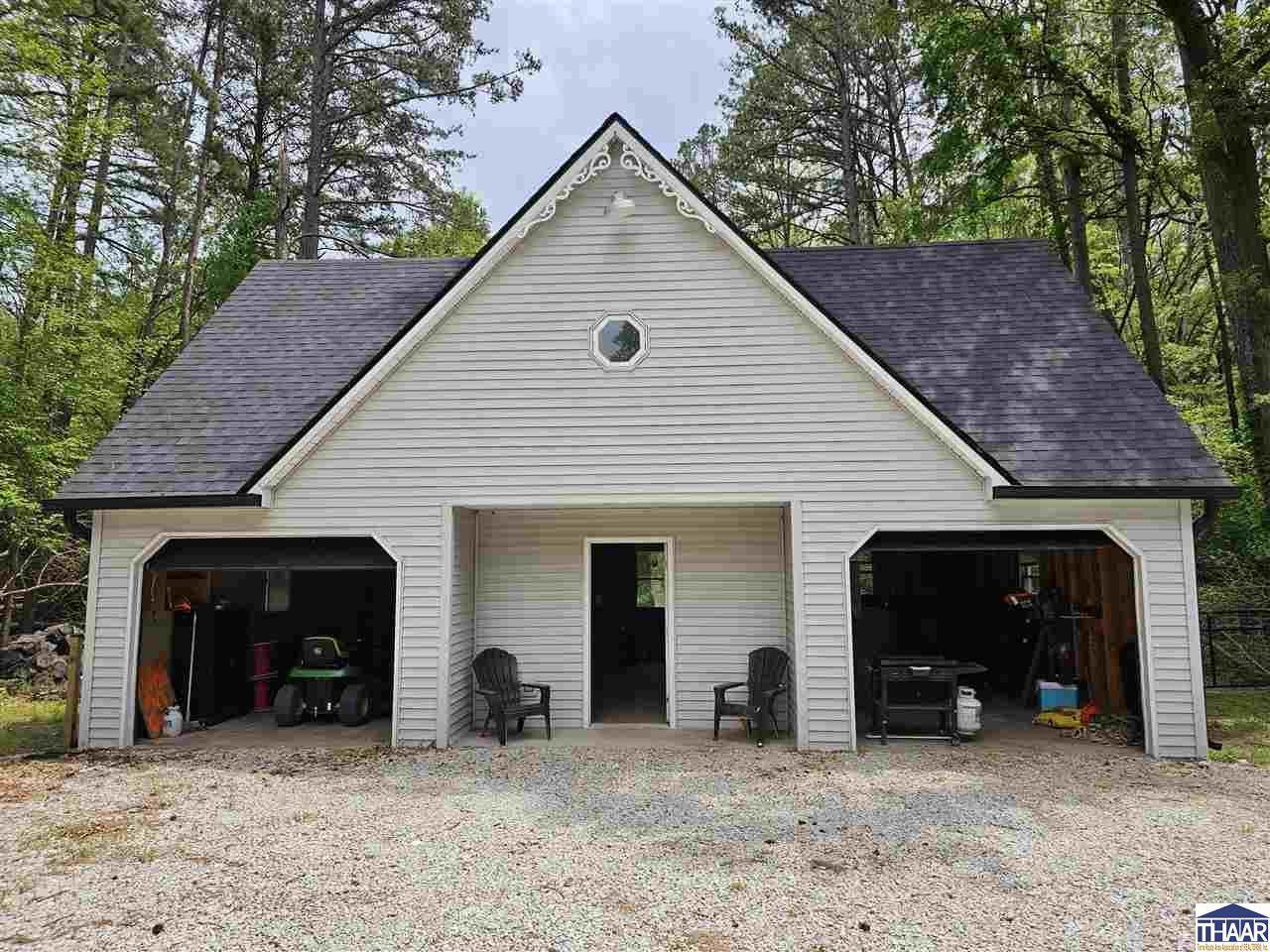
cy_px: 476
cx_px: 635
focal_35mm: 23
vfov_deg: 58.9
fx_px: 844
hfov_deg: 73.9
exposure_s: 1/551
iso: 10
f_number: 1.7
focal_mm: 6.3
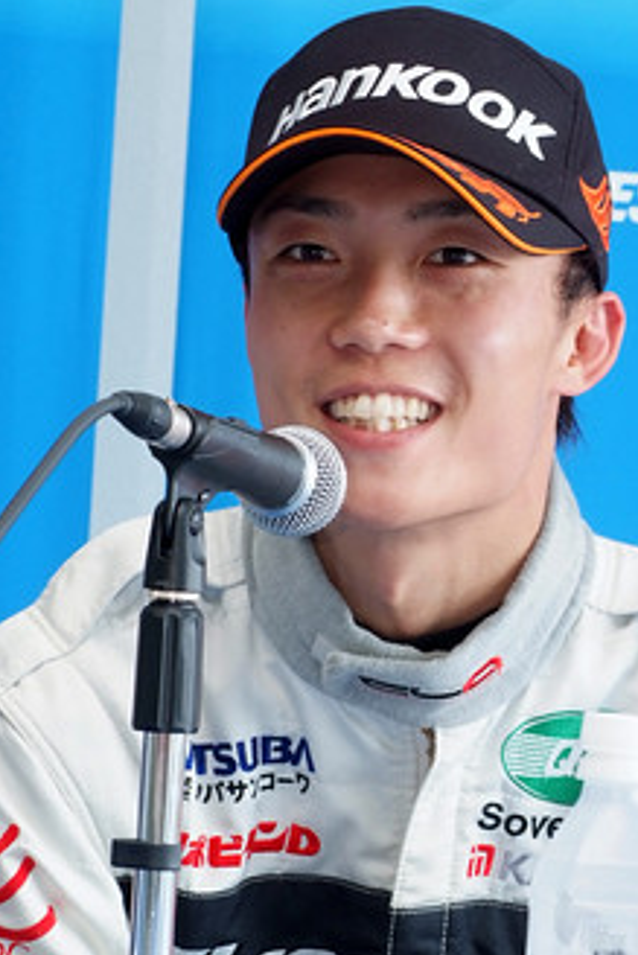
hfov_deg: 8.7
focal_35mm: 158
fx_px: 4195
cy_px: 629
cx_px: 371
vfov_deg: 13.0
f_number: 11
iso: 800
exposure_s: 1/60
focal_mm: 72
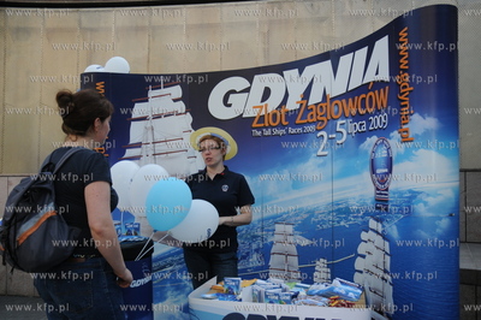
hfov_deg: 57.3
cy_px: 160
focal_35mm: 33
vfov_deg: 39.9
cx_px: 240
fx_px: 441
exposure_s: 1/1250
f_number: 4.5
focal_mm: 22
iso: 500
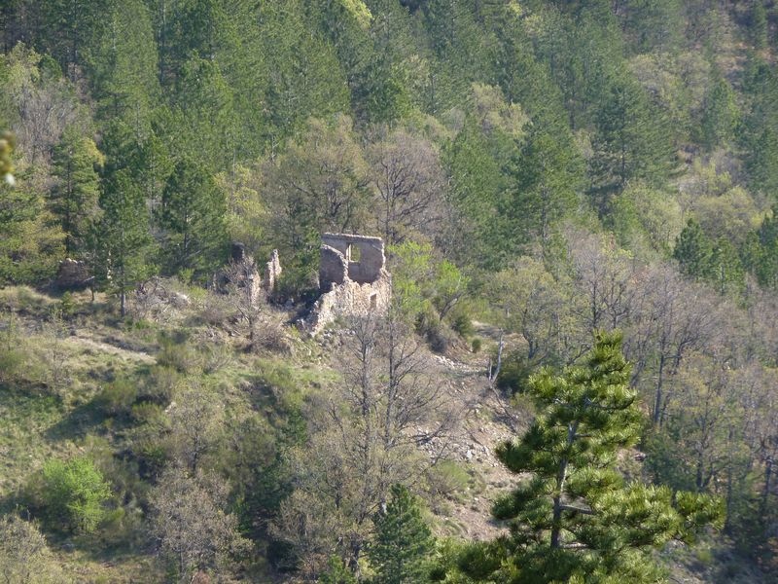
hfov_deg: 10.9
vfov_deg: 8.2
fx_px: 4090
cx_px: 389
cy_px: 292
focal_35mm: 182
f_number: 4.5
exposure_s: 1/125
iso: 80
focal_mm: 29.9
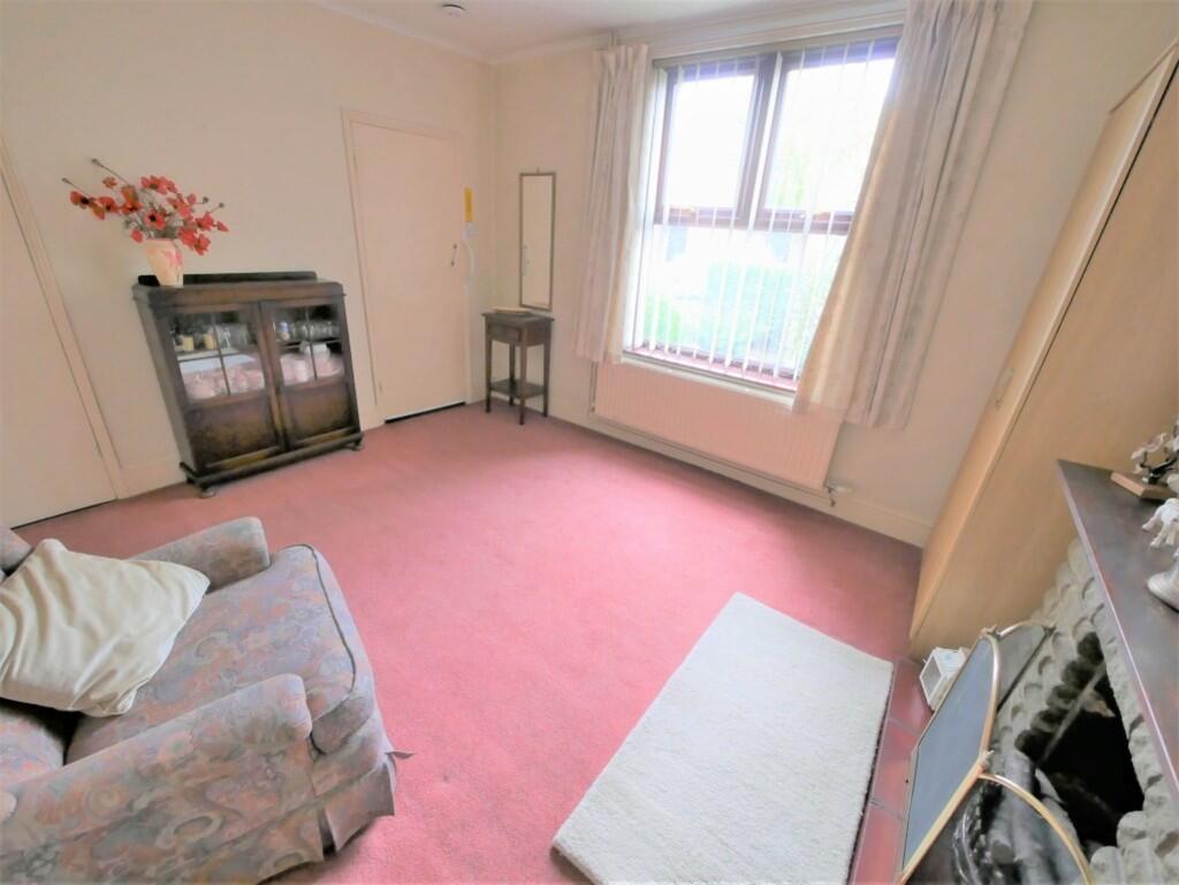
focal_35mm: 14
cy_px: 442
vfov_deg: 85.7
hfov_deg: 102.0
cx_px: 590
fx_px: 477
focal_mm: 7
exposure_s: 1/60
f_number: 4
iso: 640
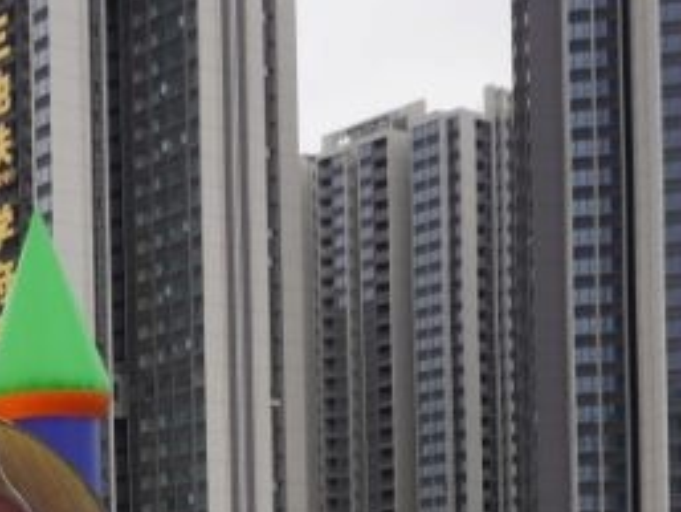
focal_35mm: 92
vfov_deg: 15.0
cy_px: 752
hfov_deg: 19.8
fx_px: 1811
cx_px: -180
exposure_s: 1/100
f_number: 6.3
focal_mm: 16
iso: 100
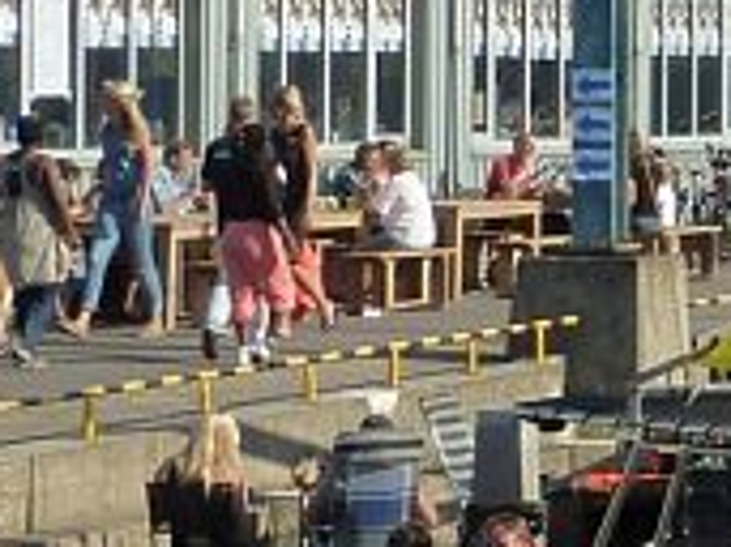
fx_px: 5297
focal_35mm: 251
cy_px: 30
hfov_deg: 7.4
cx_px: 1684
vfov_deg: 5.9
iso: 125
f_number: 4.5
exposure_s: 1/400
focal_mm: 6.9
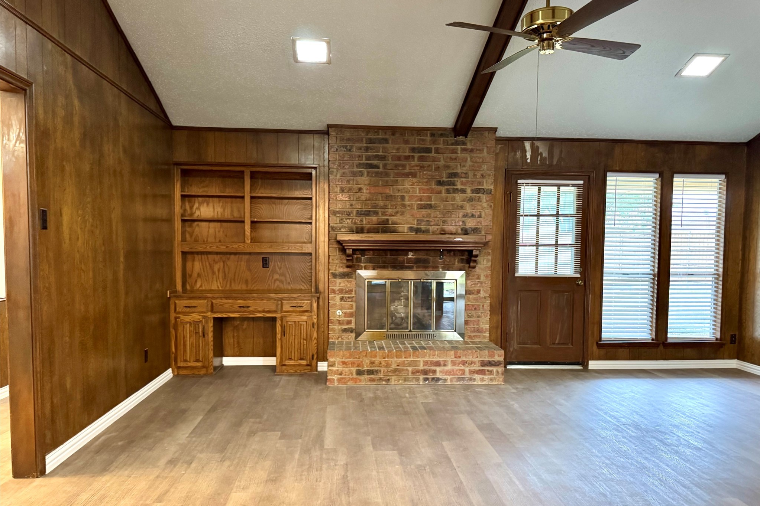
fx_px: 528
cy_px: 277
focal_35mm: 25
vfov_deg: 51.2
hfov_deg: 71.5
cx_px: 380
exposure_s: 1/40
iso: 800
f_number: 1.78
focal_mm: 6.76
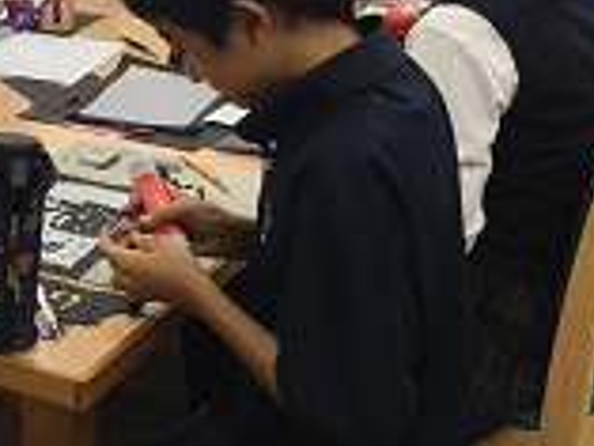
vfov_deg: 18.5
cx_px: -117
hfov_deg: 22.7
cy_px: 76
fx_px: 1357
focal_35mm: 79
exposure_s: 1/30
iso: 25
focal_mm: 3.3
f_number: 2.4
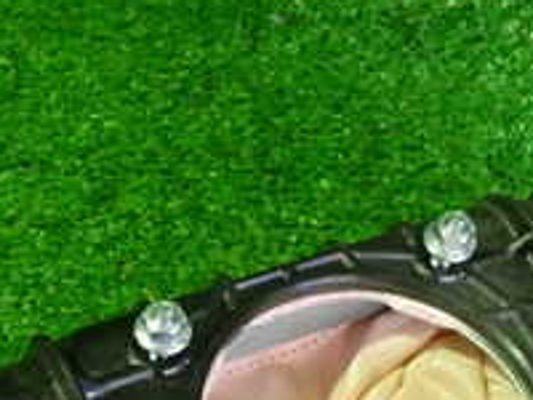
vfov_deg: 15.4
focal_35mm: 90
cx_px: 264
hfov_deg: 21.8
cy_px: 565
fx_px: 1386
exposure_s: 1/25
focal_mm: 5.4
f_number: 2.3
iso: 800
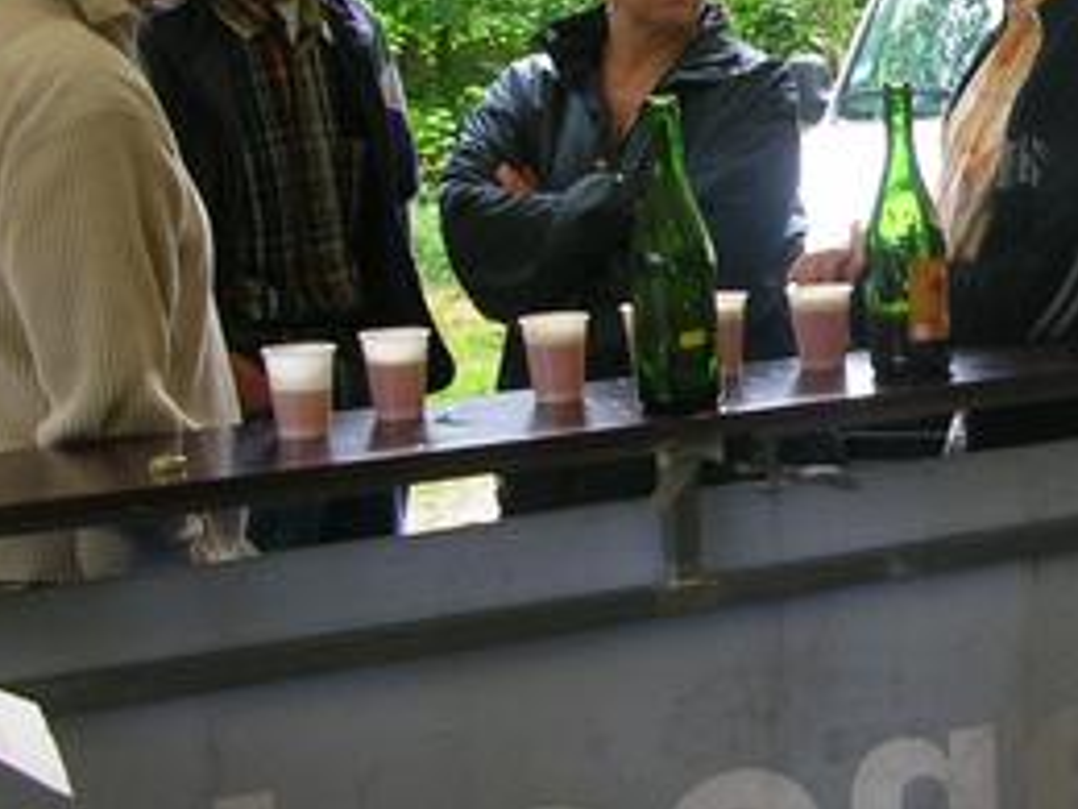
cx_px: 1082
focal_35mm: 86
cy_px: 286
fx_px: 2678
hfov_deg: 21.9
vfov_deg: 17.1
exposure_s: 1/41
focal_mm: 5.8
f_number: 2.8
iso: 50
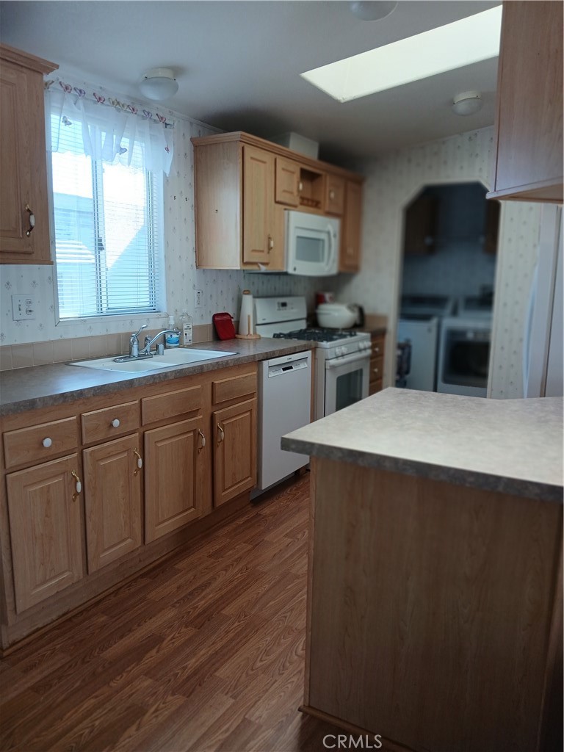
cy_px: 376
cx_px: 282
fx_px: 565
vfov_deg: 67.3
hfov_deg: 53.1
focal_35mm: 26
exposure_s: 1/60
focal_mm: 3.98
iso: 64
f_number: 1.8
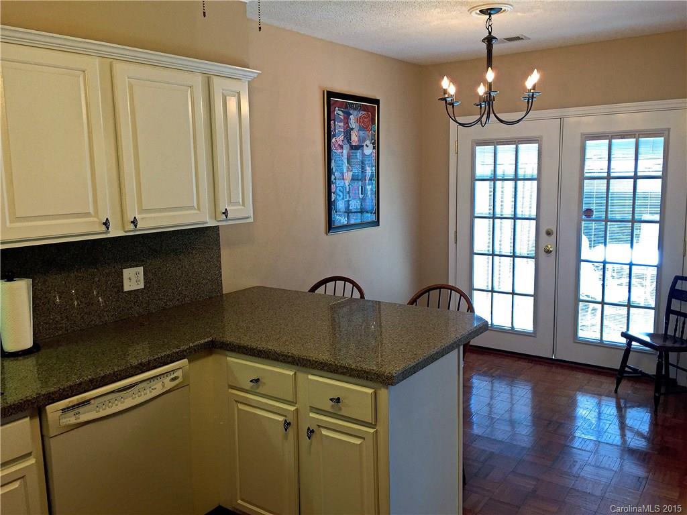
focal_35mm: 29
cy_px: 258
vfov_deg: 48.2
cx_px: 344
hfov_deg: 61.7
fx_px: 576
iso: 32
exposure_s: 1/40
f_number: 2.2
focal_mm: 4.15
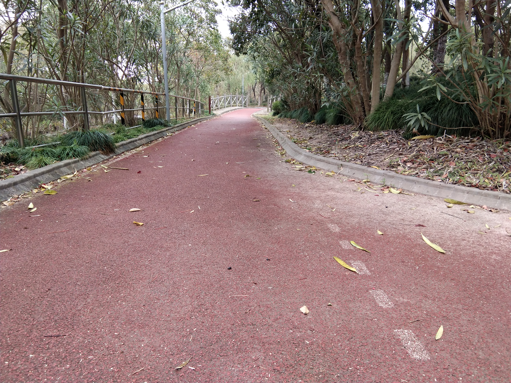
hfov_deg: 58.4
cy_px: 192
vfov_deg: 45.4
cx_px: 256
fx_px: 458
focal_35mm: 31
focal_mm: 3.69
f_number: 2.2
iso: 64
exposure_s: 1/50
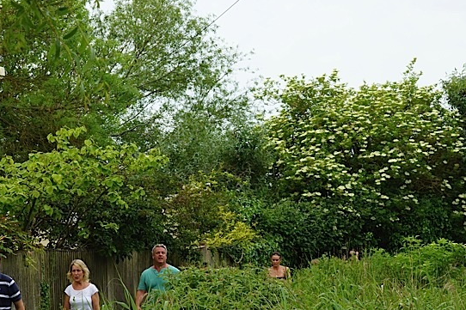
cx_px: 170
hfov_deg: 13.2
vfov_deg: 8.8
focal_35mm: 155
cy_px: 178
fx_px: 2006
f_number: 6.3
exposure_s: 1/160
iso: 100
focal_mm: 70
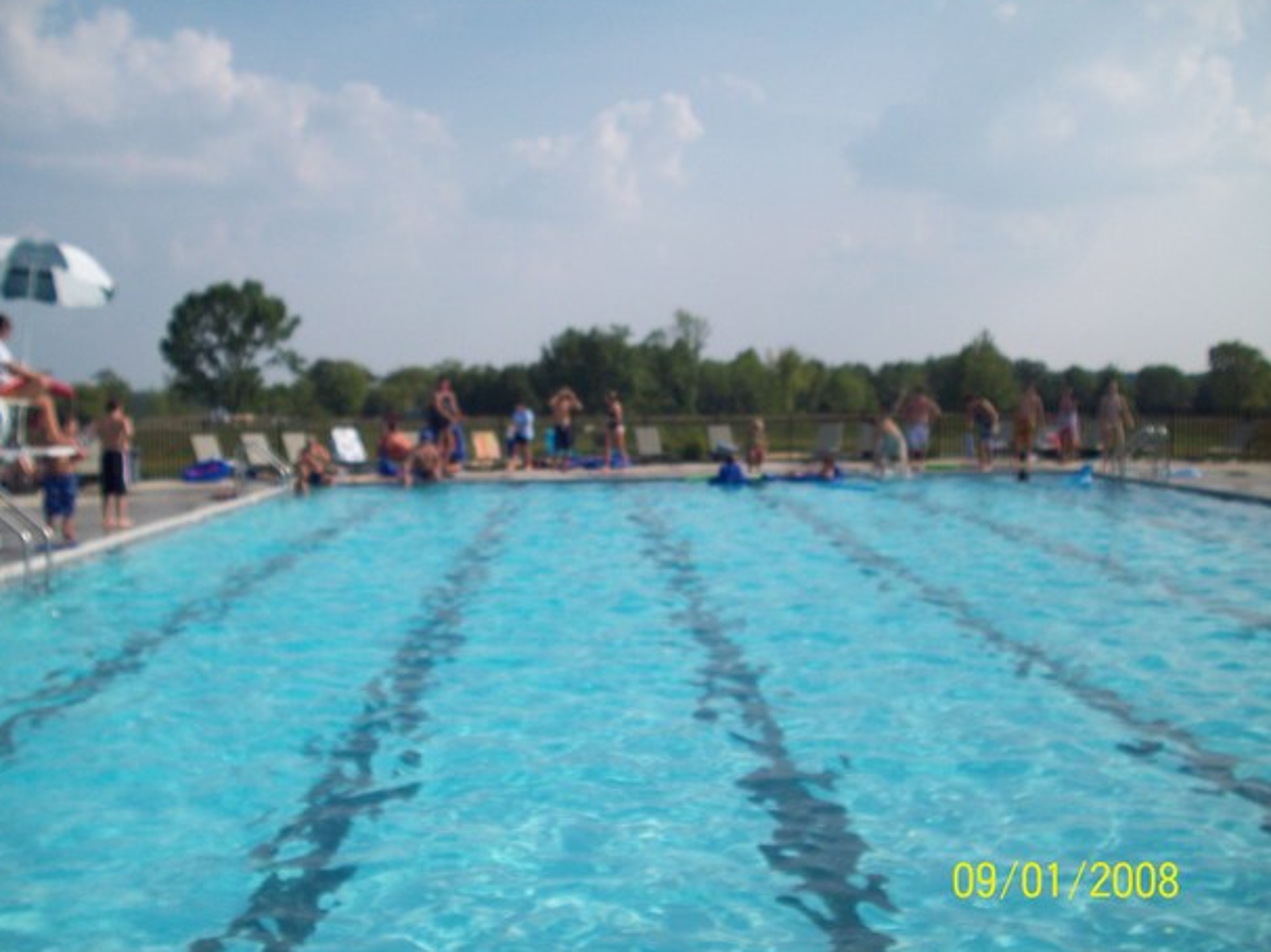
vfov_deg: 36.8
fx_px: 1432
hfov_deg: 47.9
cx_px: 605
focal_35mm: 39
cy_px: 473
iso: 80
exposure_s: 1/586
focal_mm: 6.2
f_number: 5.6
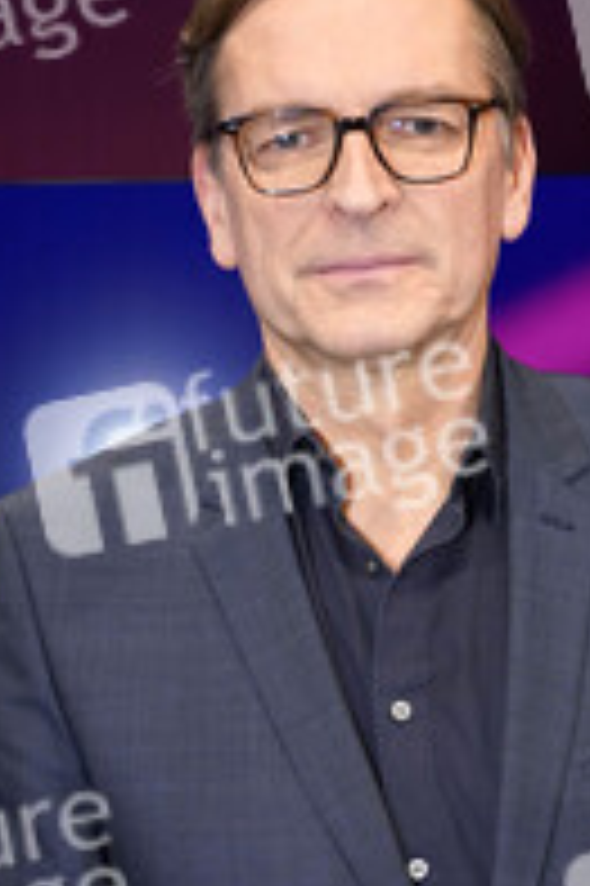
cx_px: 387
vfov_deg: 26.0
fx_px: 1896
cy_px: 675
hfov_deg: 17.6
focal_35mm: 77
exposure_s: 1/125
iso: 2000
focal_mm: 38
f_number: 5.6
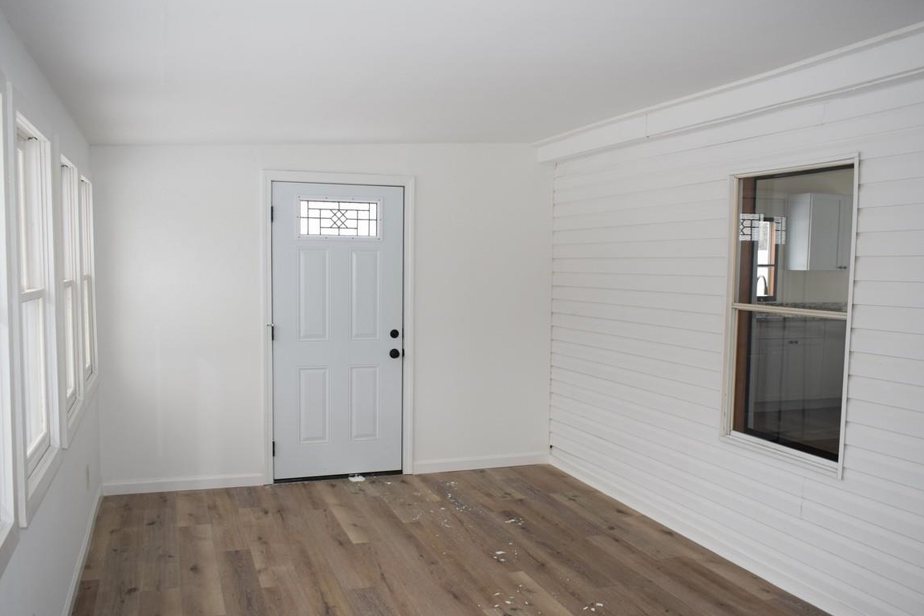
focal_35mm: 30
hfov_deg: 61.9
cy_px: 331
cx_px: 432
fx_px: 770
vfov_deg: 43.6
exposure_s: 1/125
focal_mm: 18
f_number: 5.6
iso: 450
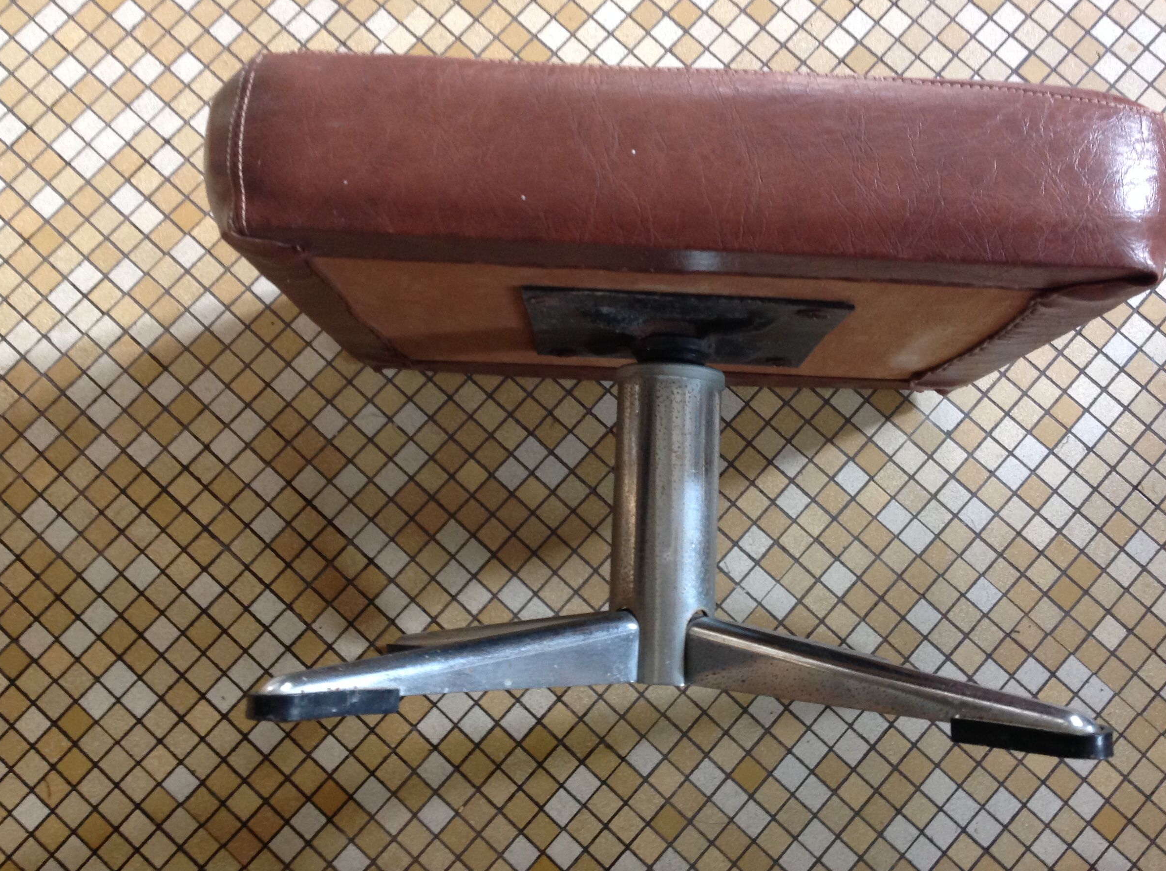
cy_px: 415
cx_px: 607
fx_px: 1278
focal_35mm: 38
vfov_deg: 37.6
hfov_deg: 49.0
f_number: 2.4
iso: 125
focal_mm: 4.28
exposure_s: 1/15
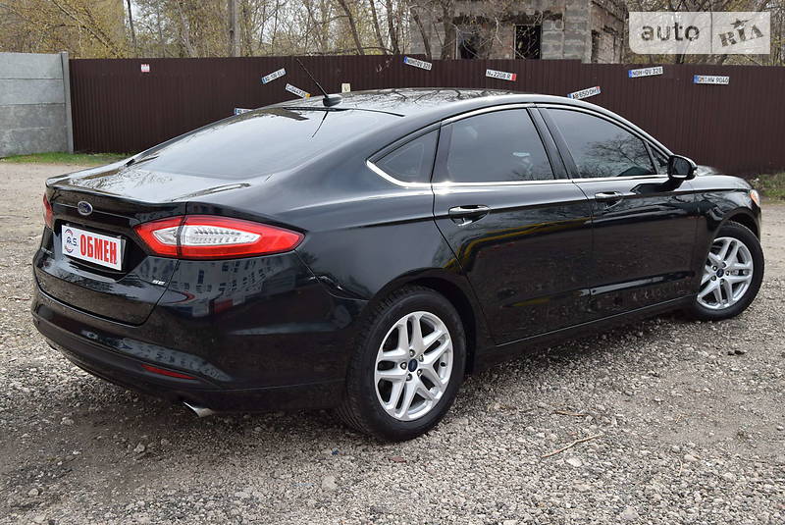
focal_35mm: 39
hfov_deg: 49.5
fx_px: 851
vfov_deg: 34.3
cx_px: 392
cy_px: 262
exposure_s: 1/320
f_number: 9
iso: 200
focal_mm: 26
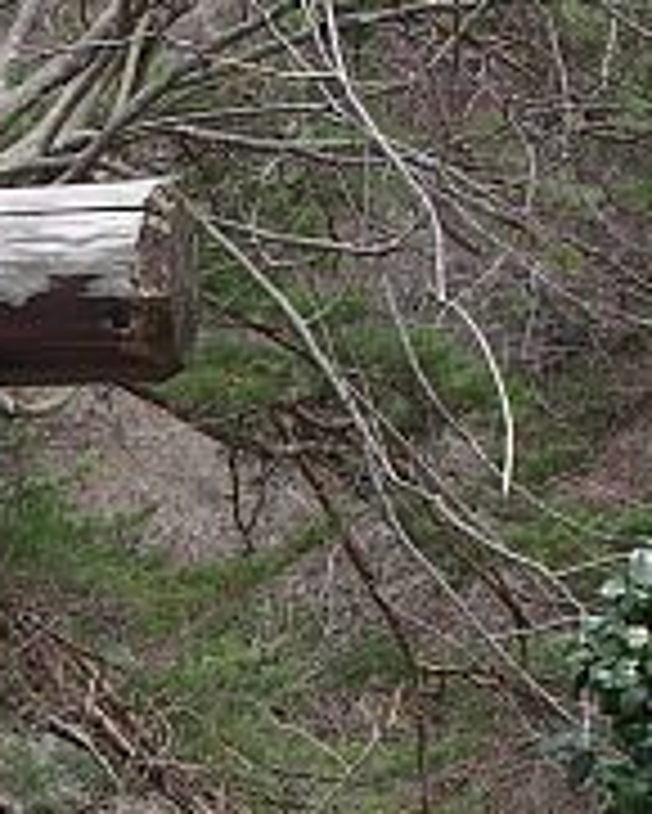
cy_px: 832
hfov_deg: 10.1
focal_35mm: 152
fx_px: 3663
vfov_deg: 12.5
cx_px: -67
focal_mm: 11.4
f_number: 4.5
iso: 50
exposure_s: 1/125
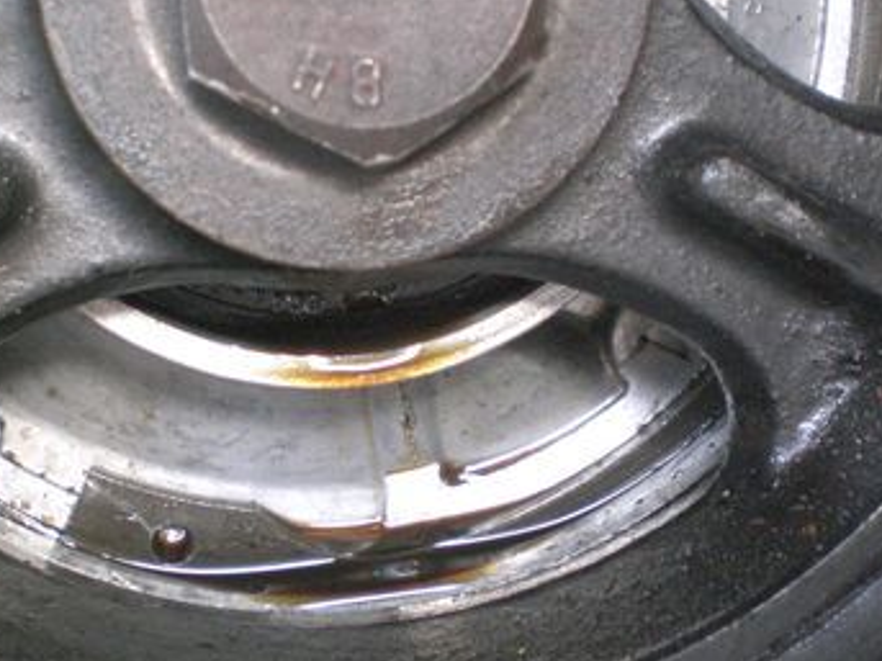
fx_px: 1808
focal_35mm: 71
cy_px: 342
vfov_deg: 20.7
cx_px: 373
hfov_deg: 27.4
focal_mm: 6.3
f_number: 3.1
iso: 400
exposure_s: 1/80
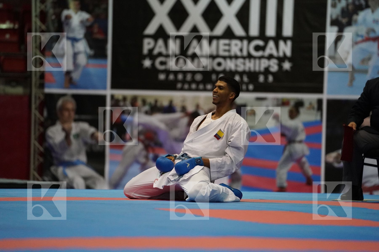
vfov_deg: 6.9
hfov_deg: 10.3
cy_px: 126
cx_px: 190
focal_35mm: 200
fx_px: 2105
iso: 6400
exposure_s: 1/800
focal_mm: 200
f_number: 2.8
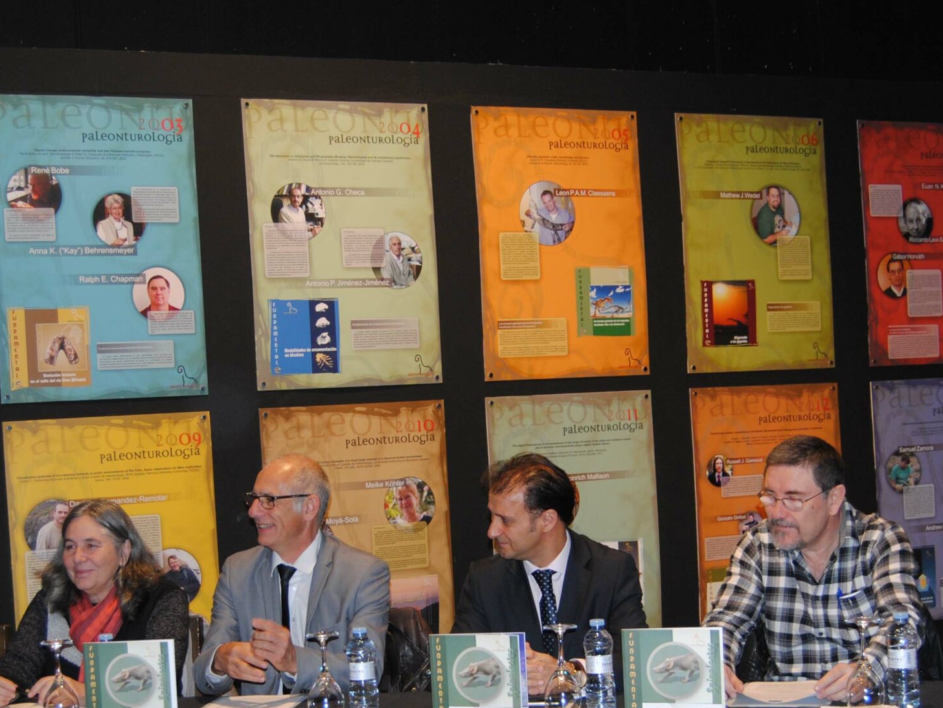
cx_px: 411
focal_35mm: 66
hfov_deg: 29.4
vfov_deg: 22.1
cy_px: 488
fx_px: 1798
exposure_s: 1/60
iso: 200
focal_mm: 26
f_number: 4
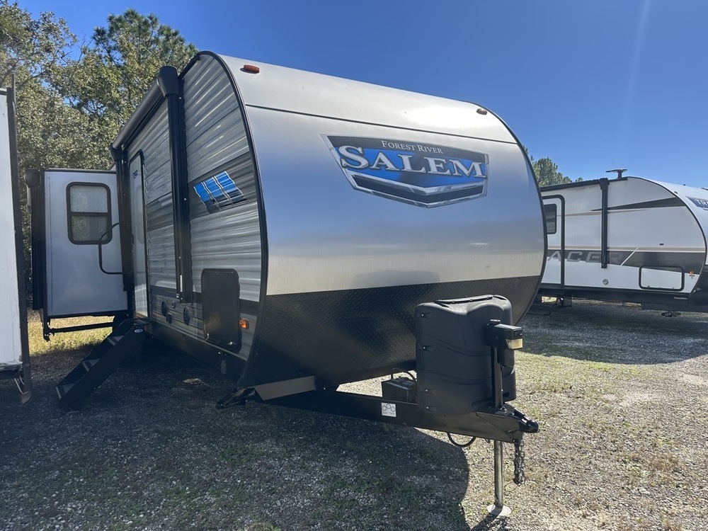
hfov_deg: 71.6
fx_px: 491
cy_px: 266
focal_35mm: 24
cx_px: 354
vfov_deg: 56.8
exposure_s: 1/3356
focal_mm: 6.86
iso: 80
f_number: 1.78
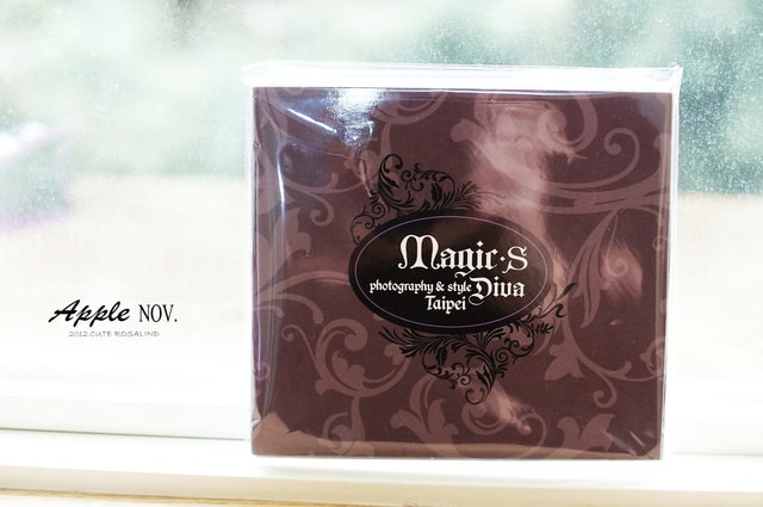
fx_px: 1111
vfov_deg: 25.7
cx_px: 382
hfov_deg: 37.9
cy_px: 254
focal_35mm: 52
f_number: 3.2
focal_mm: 35
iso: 1600
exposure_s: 1/50
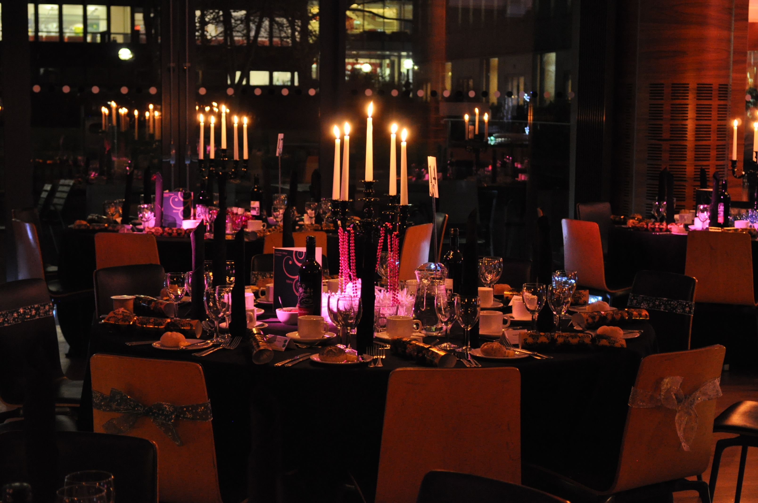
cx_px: 379
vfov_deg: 20.1
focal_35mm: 68
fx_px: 1420
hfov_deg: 29.9
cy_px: 252
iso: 1600
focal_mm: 45
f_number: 5.3
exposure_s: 1/10
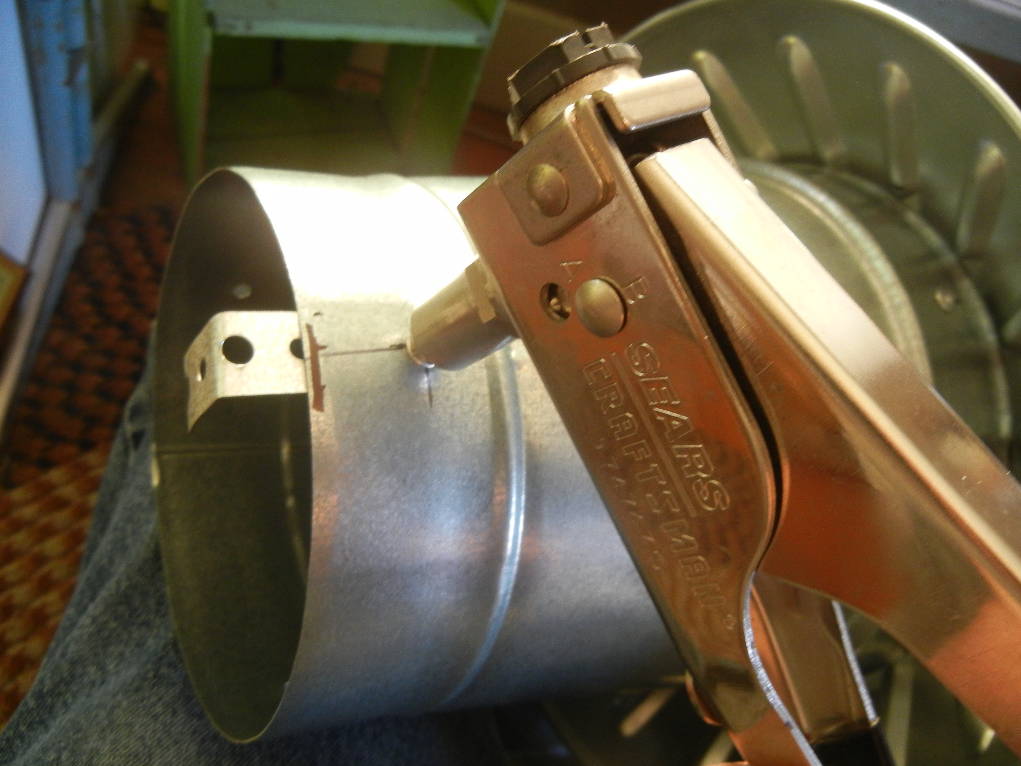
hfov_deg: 60.0
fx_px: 885
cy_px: 383
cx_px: 510
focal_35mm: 30
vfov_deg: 46.8
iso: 400
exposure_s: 1/28
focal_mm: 5.4
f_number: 3.5
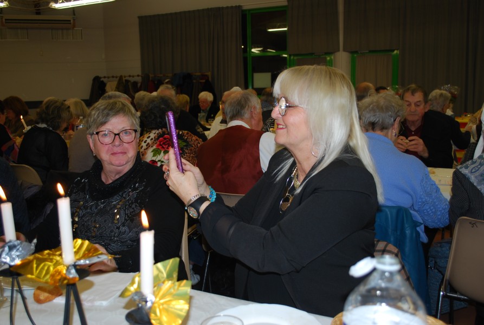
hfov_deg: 57.1
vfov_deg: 40.2
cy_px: 162
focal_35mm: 33
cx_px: 242
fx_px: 445
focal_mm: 22
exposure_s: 1/60
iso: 200
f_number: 4
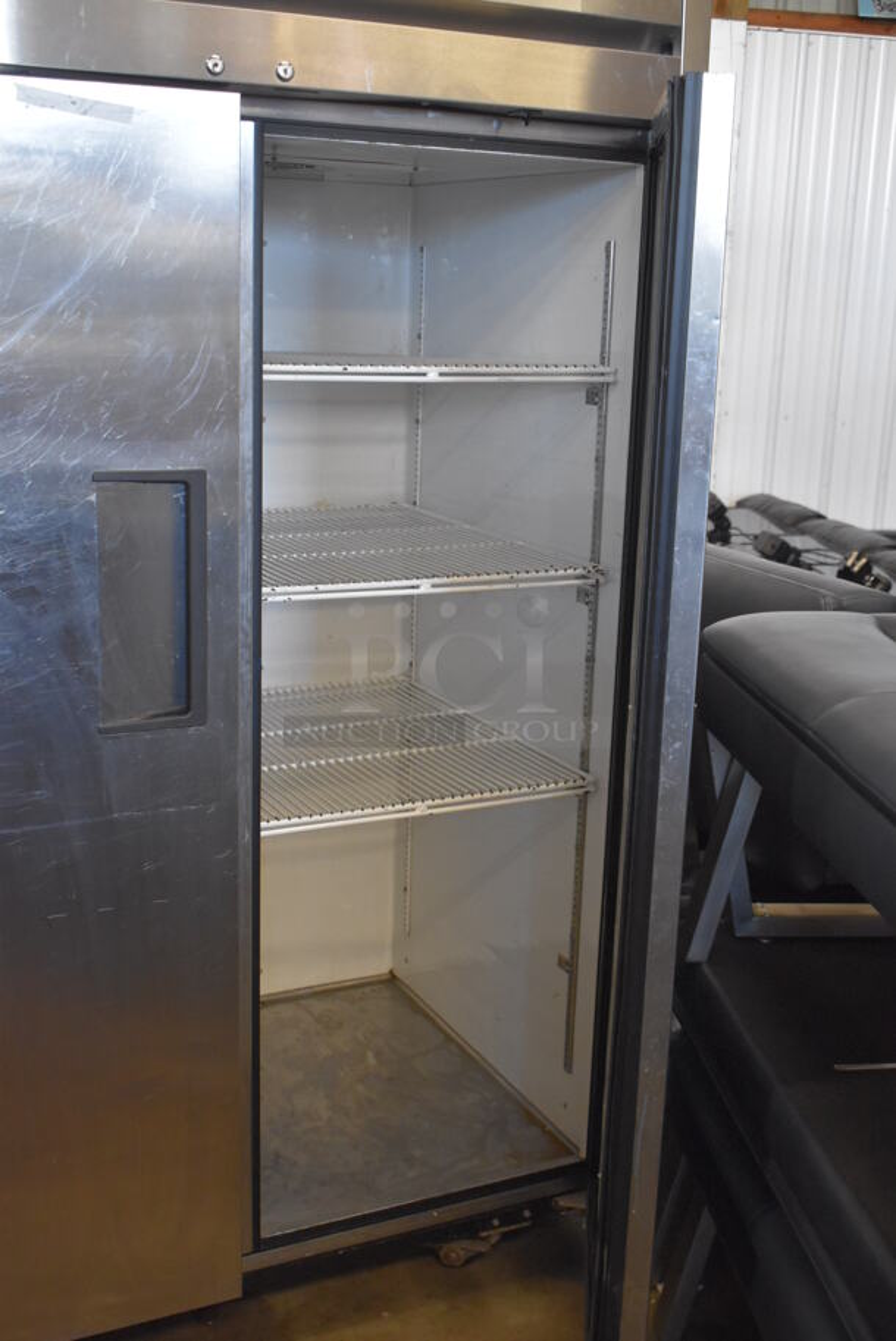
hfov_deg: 31.9
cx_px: 448
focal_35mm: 42
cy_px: 670
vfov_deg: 46.4
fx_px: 1566
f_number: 4.2
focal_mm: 28
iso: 2800
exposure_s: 1/125
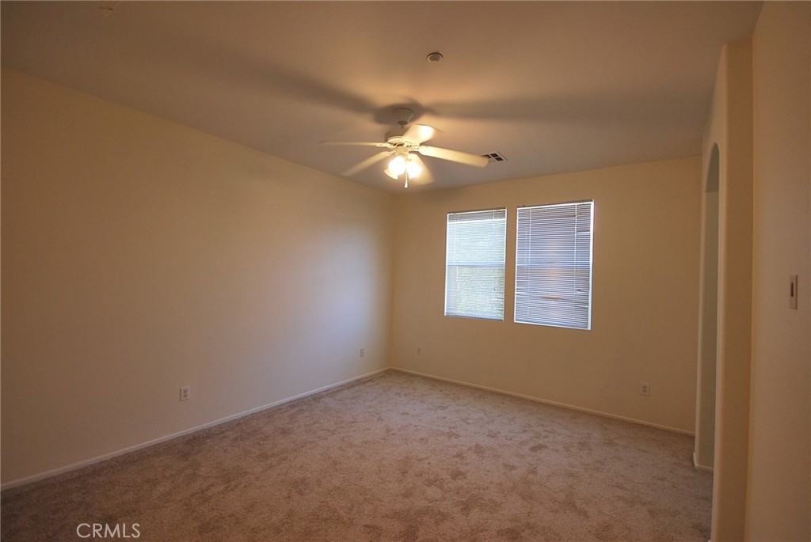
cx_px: 406
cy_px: 271
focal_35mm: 15
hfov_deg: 100.3
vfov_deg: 77.5
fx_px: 338
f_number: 4
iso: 220
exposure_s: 1/30
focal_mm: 10
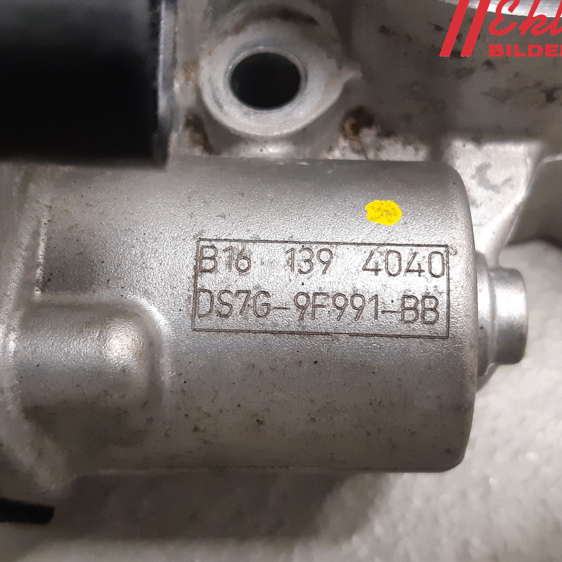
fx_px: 569
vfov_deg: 52.5
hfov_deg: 52.5
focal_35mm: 31
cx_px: 287
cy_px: 278
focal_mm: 3.93
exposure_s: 1/50
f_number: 1.7
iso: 250
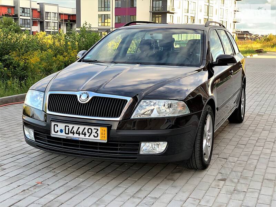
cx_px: 138
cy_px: 104
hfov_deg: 36.8
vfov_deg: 28.0
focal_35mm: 52
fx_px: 415
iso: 32
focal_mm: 6
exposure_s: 1/122
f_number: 2.4
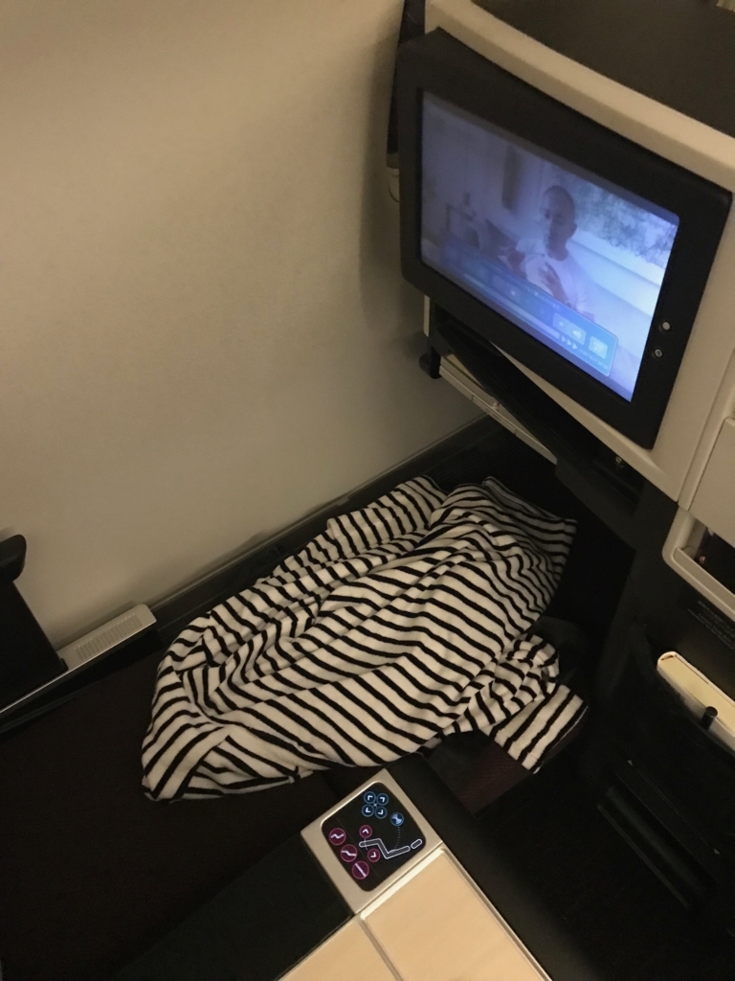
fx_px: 793
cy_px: 490
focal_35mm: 28
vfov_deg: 63.4
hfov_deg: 49.7
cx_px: 368
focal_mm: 3.99
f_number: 1.8
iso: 160
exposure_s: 1/4
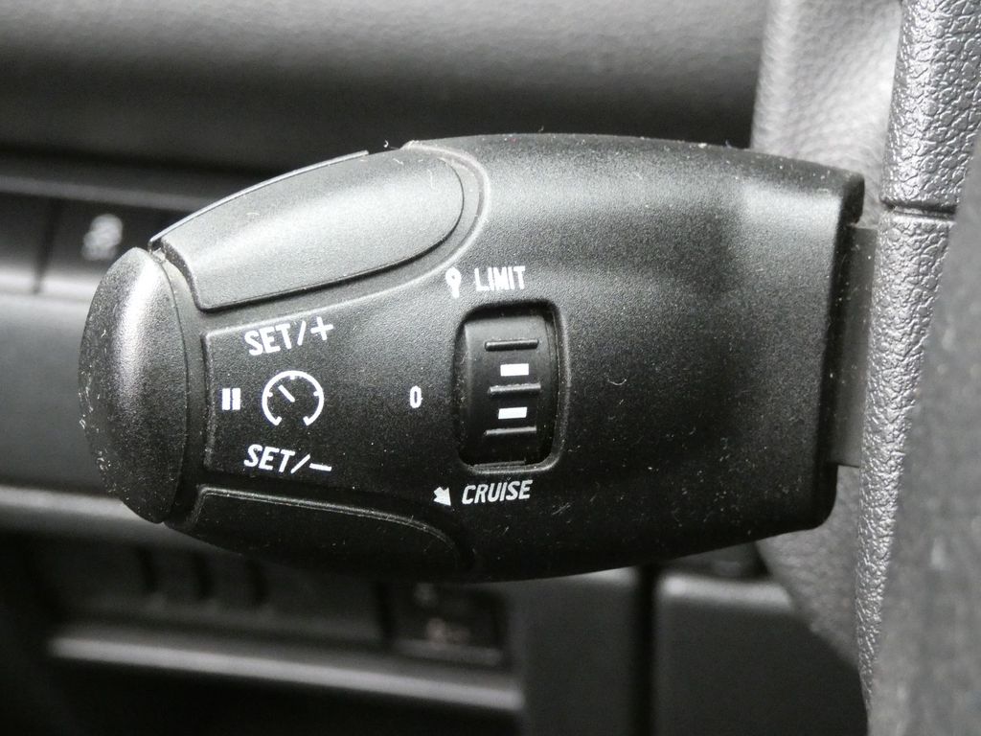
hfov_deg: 20.7
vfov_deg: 15.6
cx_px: 490
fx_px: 2692
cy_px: 368
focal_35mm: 95
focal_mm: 17.1
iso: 1600
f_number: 5
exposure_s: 1/60
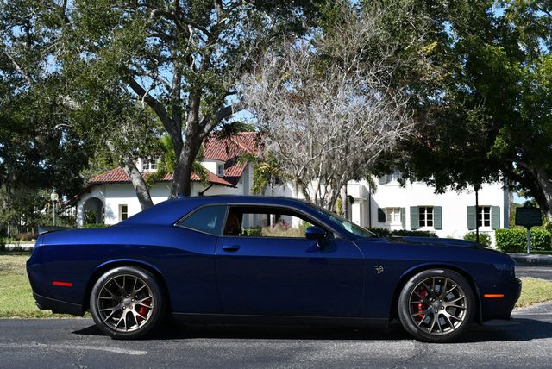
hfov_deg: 39.6
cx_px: 276
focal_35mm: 50
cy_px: 184
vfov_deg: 27.0
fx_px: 767
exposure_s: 1/250
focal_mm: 25
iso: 100
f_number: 8
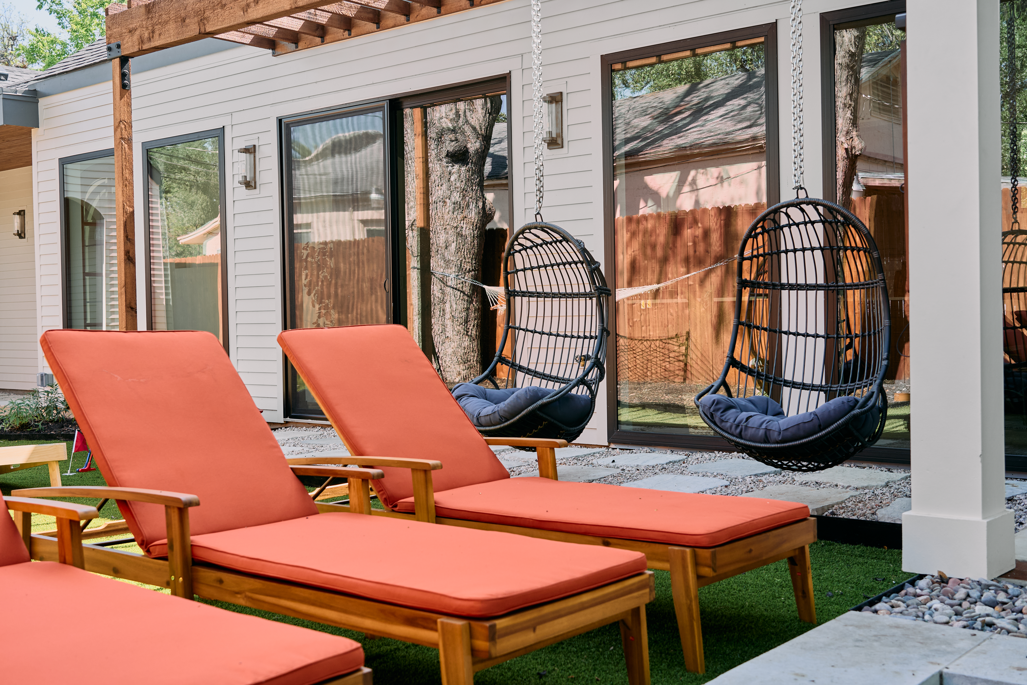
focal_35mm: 38
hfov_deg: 50.7
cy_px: 342
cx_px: 514
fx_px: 1084
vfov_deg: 35.1
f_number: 5.6
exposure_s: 1/200
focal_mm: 38
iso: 250
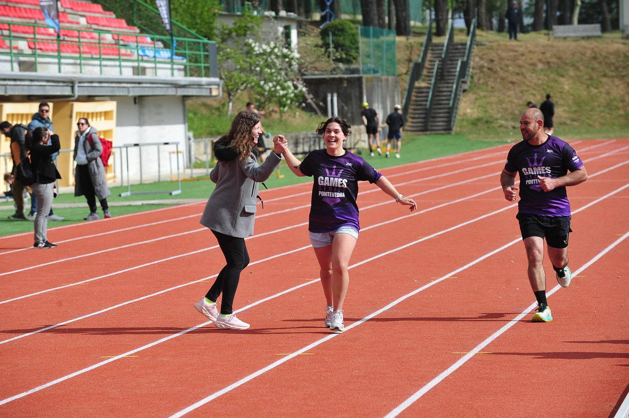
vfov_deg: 8.1
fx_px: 2969
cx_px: 314
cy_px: 209
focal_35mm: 170
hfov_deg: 12.1
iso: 320
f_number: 7.1
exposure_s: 1/1000
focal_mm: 170
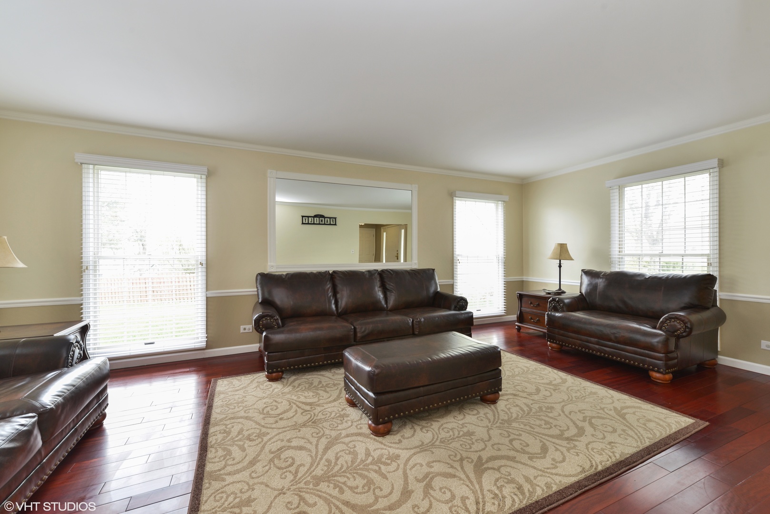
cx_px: 385
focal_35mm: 15
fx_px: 321
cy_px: 257
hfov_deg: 100.4
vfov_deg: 77.4
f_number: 8
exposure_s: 1/10
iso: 200
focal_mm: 15
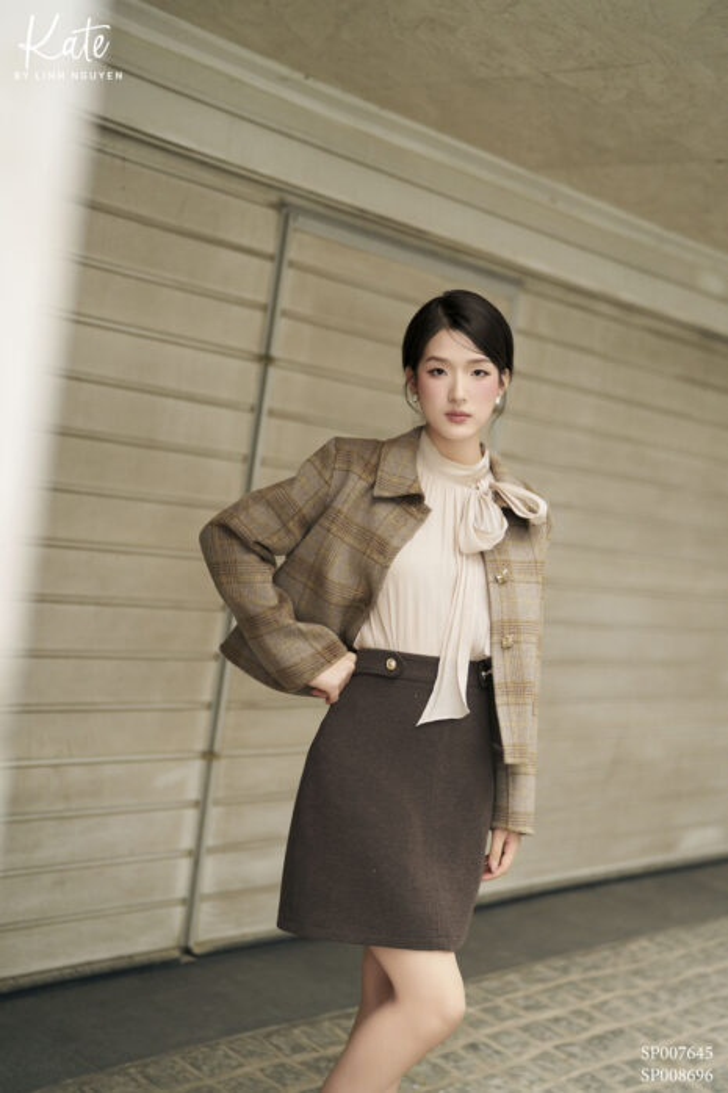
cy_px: 546
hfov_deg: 27.0
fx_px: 1517
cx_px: 364
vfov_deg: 39.6
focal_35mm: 50
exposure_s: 1/200
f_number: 1.6
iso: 800
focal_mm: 50
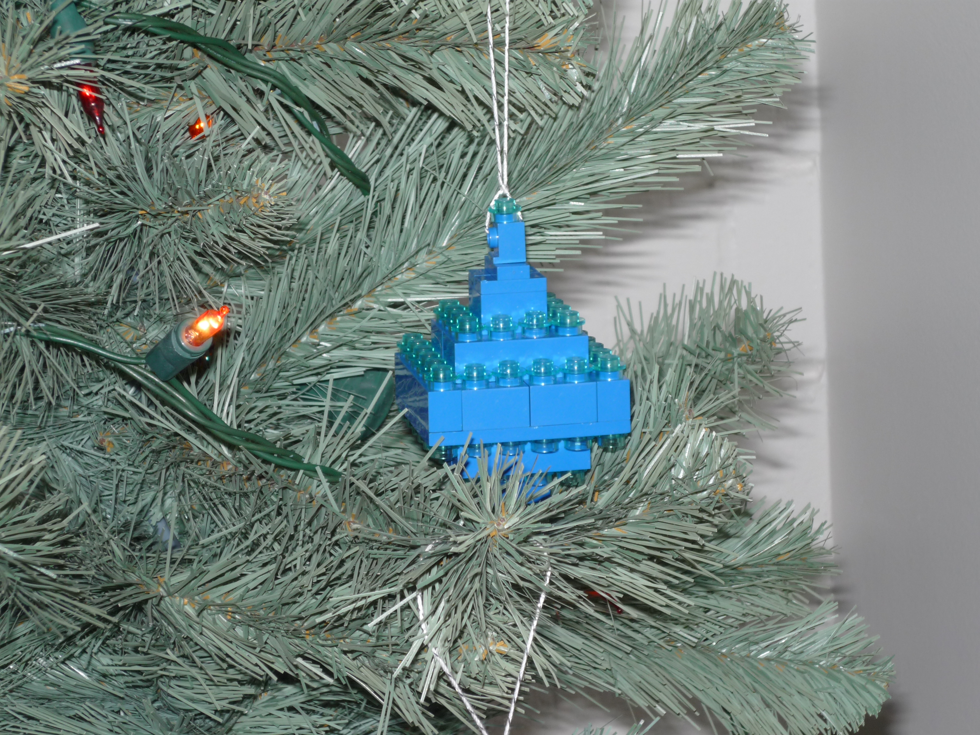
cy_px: 368
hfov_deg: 20.7
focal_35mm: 95
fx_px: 2690
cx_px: 490
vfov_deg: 15.6
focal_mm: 15.3
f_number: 5.7
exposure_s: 1/40
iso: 100
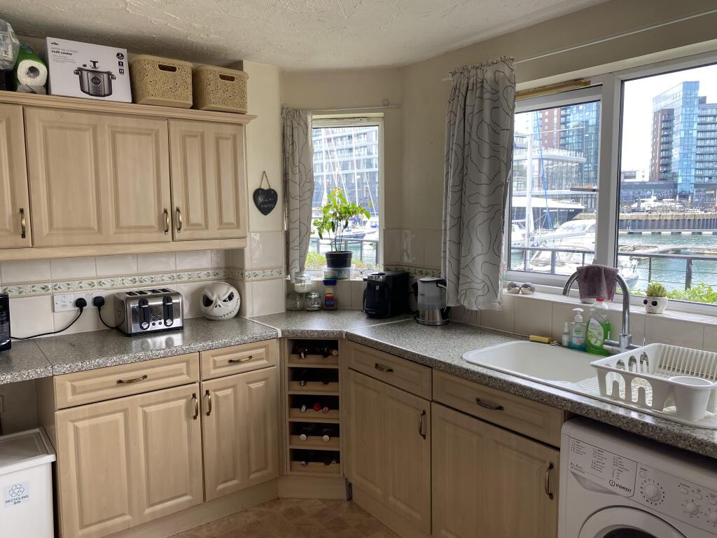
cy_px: 269
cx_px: 358
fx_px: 539
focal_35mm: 26
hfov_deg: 67.3
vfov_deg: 53.1
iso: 40
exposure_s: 1/121
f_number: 1.8
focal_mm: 4.25
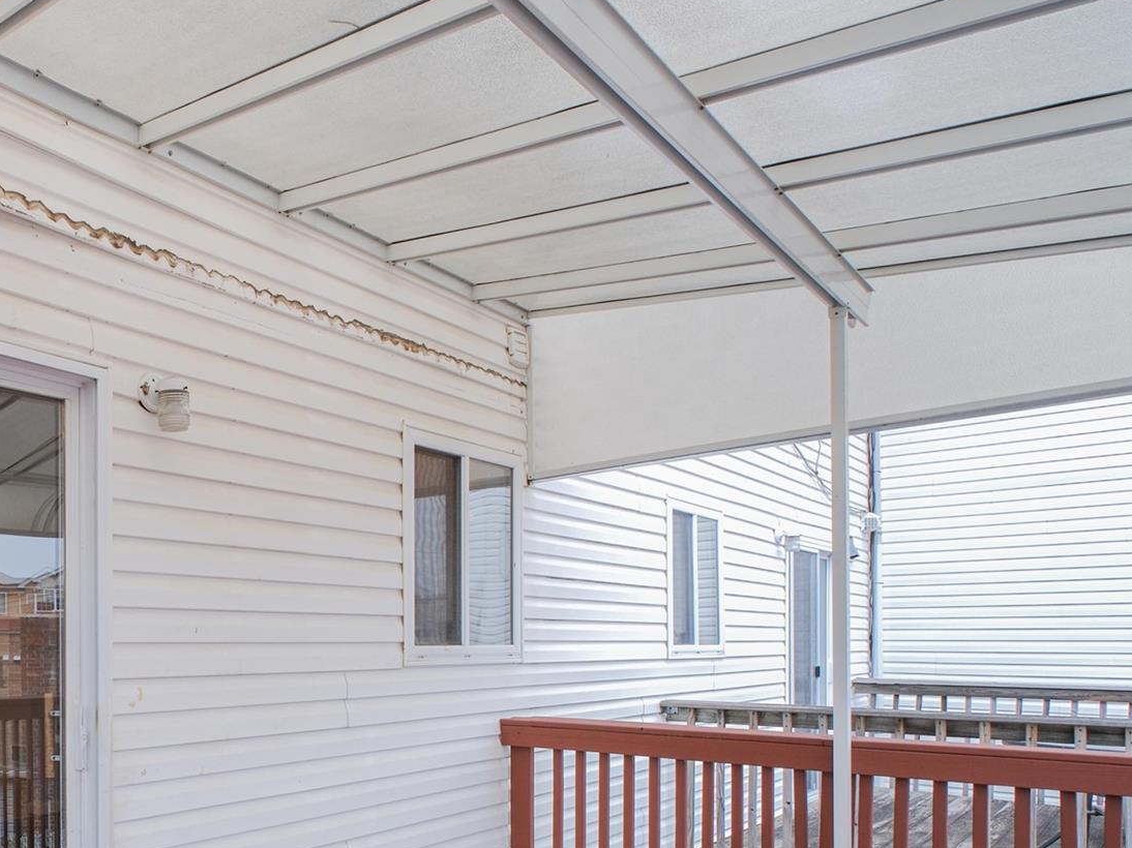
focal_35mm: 27
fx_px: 883
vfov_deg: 49.1
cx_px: 114
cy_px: 647
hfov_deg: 56.4
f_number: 8
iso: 125
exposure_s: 1/60
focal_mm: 10
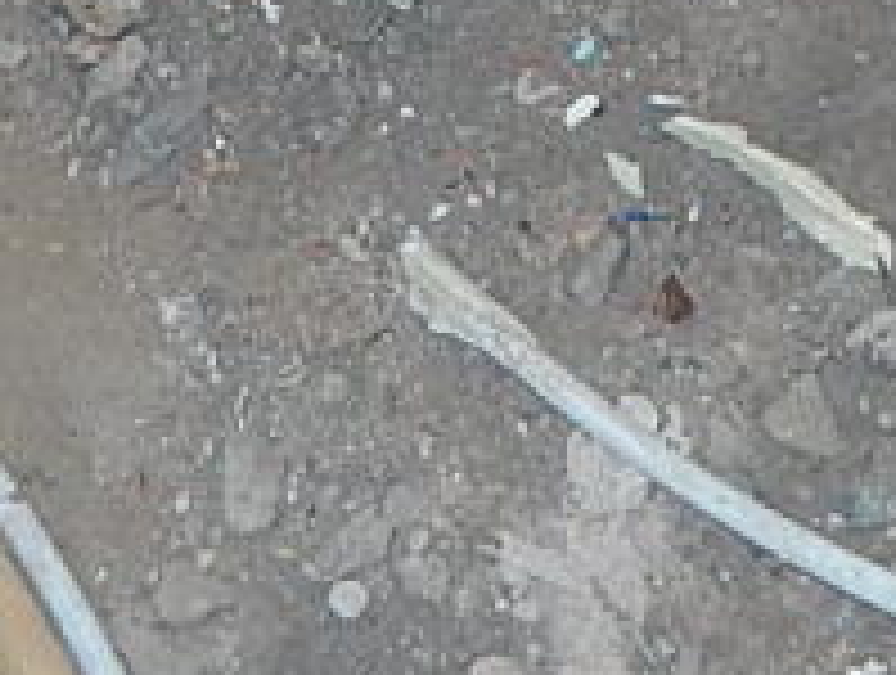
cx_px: 567
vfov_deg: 11.5
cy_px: -788
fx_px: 2930
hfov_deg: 17.4
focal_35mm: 113
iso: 125
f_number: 3
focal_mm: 4
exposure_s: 1/30
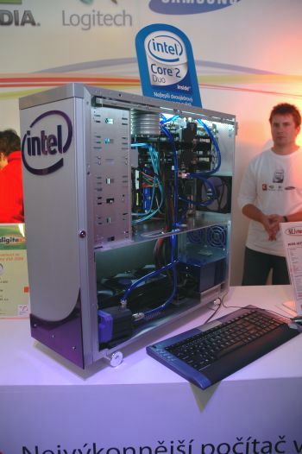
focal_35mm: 27
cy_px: 227
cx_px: 151
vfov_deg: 67.4
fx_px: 340
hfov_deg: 47.9
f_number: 3.5
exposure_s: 1/50
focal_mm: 18
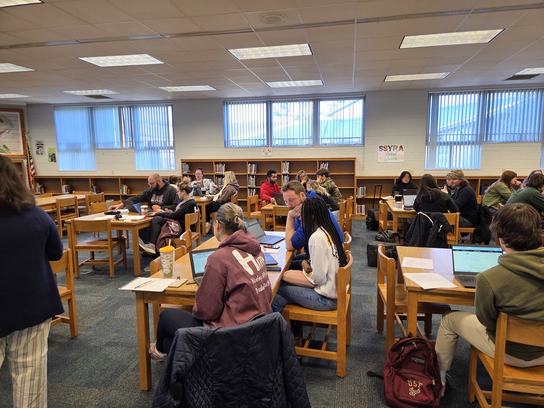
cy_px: 204
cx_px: 272
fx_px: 361
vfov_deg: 58.9
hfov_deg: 73.9
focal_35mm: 23
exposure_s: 1/50
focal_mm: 5.4
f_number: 1.8
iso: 80
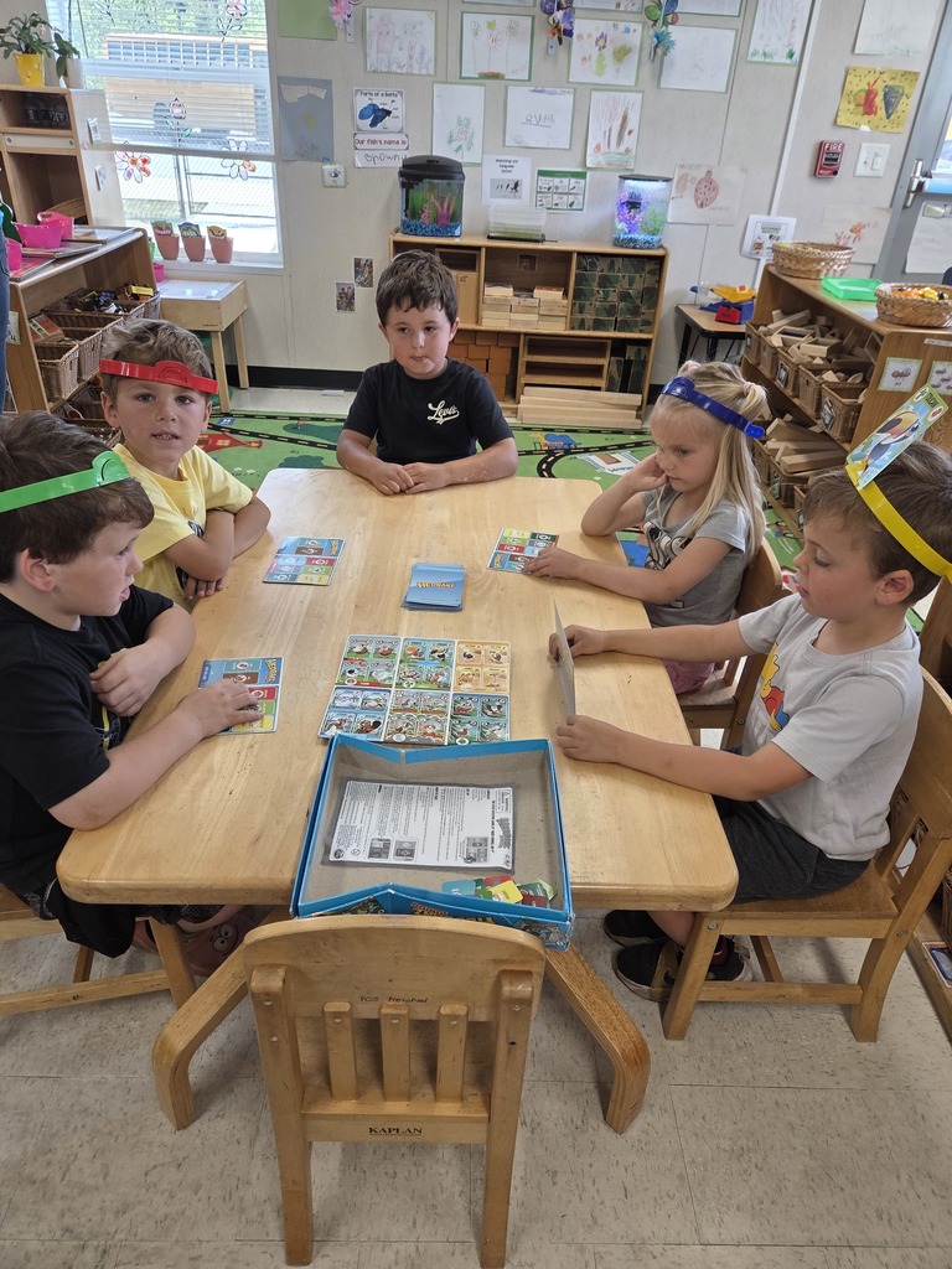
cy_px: 634
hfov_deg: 58.9
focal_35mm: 23
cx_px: 476
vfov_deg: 73.9
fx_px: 843
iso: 64
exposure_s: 1/120
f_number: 1.8
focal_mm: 5.4
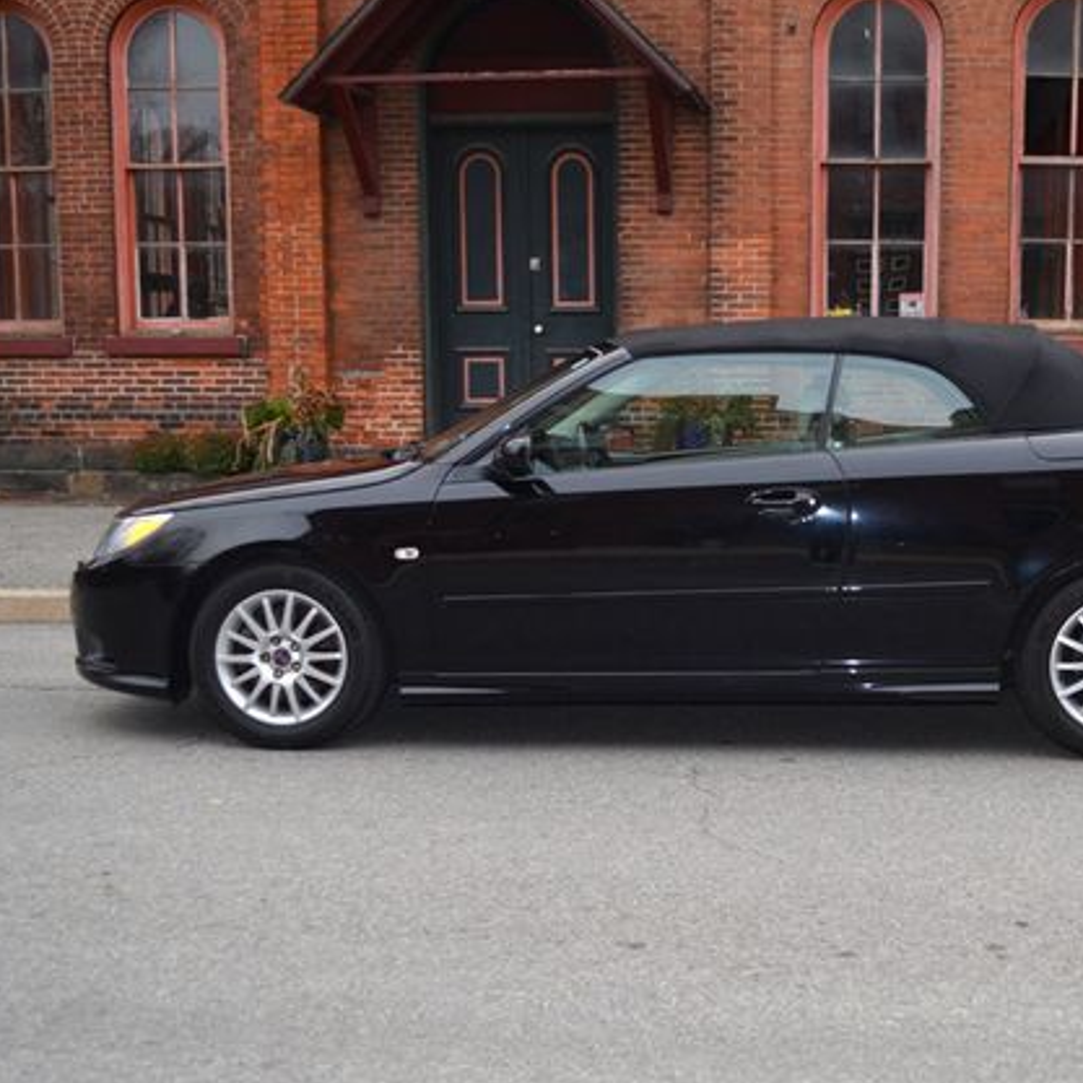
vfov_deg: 39.2
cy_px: 535
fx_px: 1522
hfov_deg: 38.5
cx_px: 758
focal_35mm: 43
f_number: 4
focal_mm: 22
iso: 200
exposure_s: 1/160
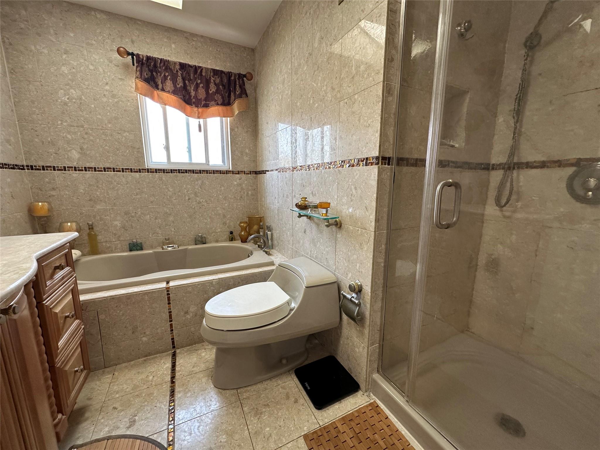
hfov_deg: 102.1
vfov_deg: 85.7
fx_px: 243
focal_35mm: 14
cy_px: 225
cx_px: 300
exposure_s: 1/120
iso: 160
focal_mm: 2.22
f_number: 2.2
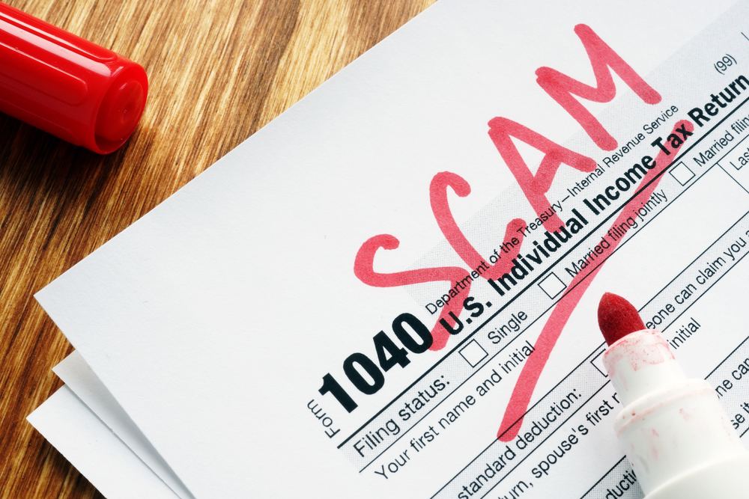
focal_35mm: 45
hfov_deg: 43.6
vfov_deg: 29.9
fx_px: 936
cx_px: 374
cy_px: 250
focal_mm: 30
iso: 200
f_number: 20
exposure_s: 1/3
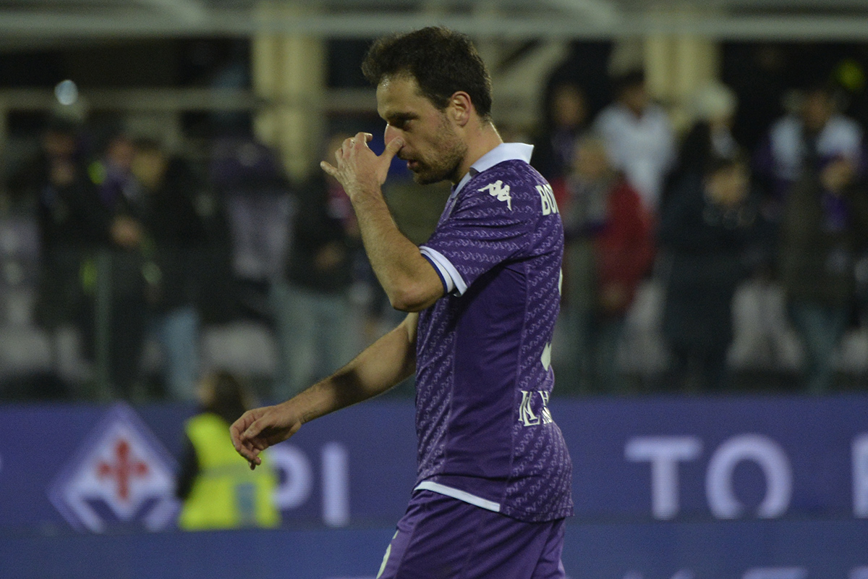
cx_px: 434
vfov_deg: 3.4
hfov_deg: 5.2
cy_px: 290
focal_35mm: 400
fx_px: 9644
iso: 2500
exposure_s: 1/1000
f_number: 5.6
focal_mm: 400
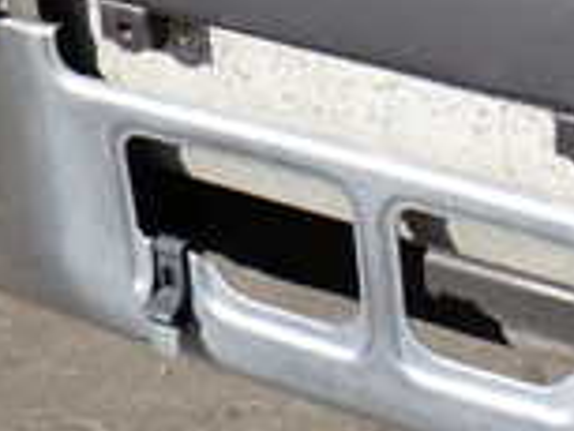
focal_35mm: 172
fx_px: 2854
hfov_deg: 11.4
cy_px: -71
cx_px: 536
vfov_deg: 8.6
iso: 100
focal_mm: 7.84
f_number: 4
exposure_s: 1/640
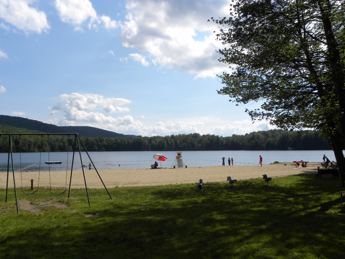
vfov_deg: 42.9
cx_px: 172
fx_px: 329
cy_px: 130
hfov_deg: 55.4
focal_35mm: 33
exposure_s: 1/454
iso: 64
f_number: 5.6
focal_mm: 5.9
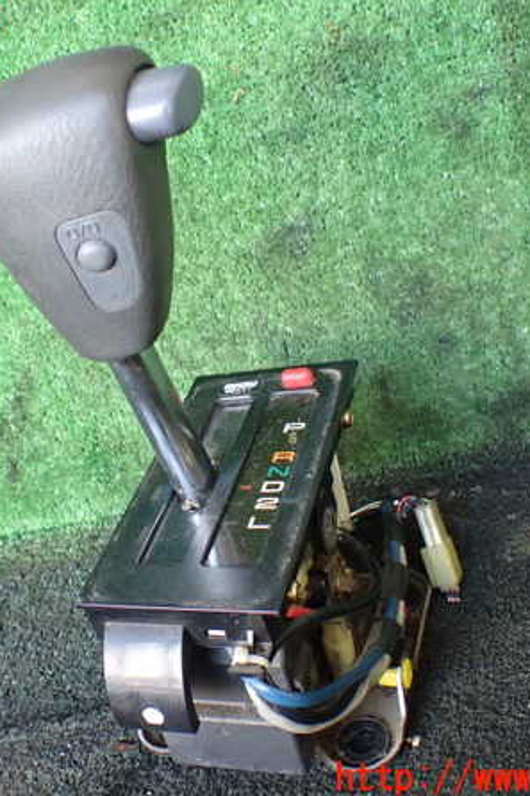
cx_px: 203
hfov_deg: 31.7
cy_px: 400
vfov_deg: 46.4
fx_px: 928
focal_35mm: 42
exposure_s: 1/100
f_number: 2.3
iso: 800
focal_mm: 5.4
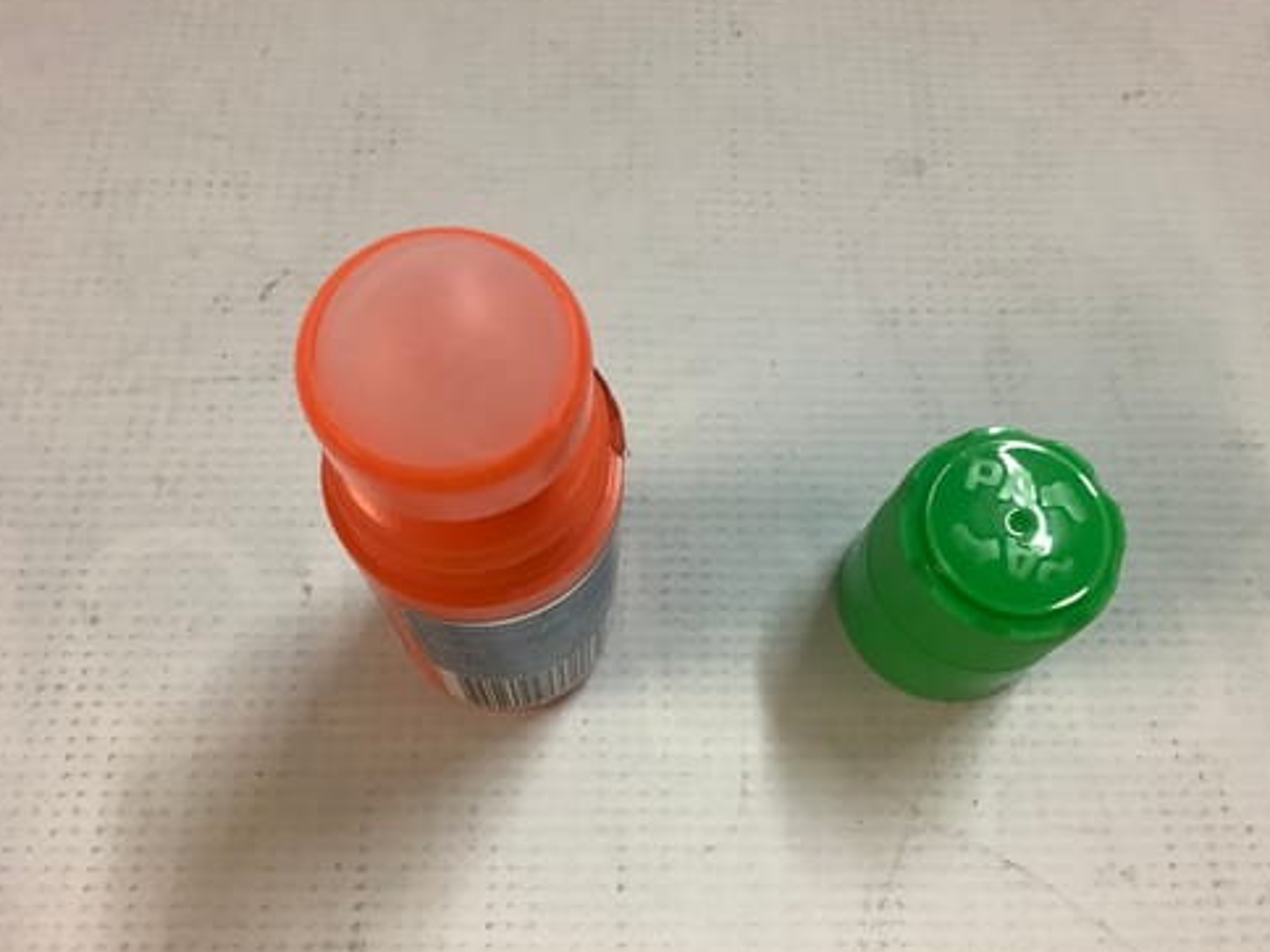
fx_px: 1174
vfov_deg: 44.2
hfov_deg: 56.8
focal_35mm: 32
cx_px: 638
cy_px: 473
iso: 125
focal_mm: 3.3
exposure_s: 1/50
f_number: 2.4
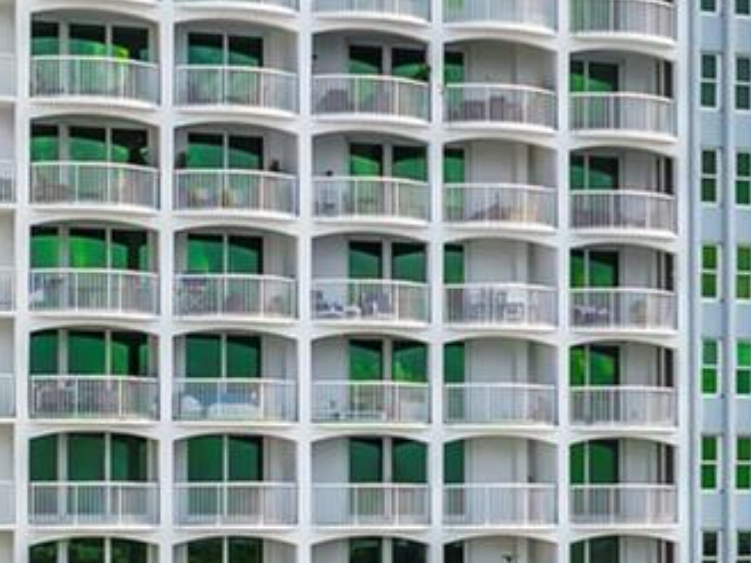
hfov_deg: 16.7
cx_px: 611
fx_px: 2538
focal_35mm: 117
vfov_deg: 12.6
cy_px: 491
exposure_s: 1/1600
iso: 100
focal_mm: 12.29
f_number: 2.8
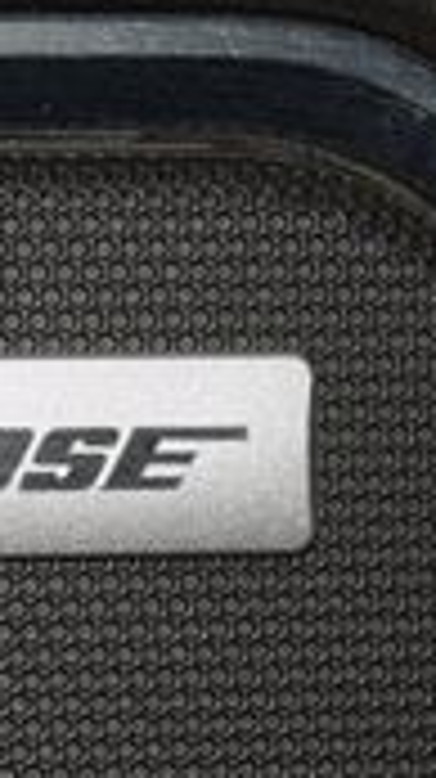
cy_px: 488
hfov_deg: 3.0
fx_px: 8385
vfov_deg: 5.3
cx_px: -4
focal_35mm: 407
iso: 100
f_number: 8
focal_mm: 70
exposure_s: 1/125
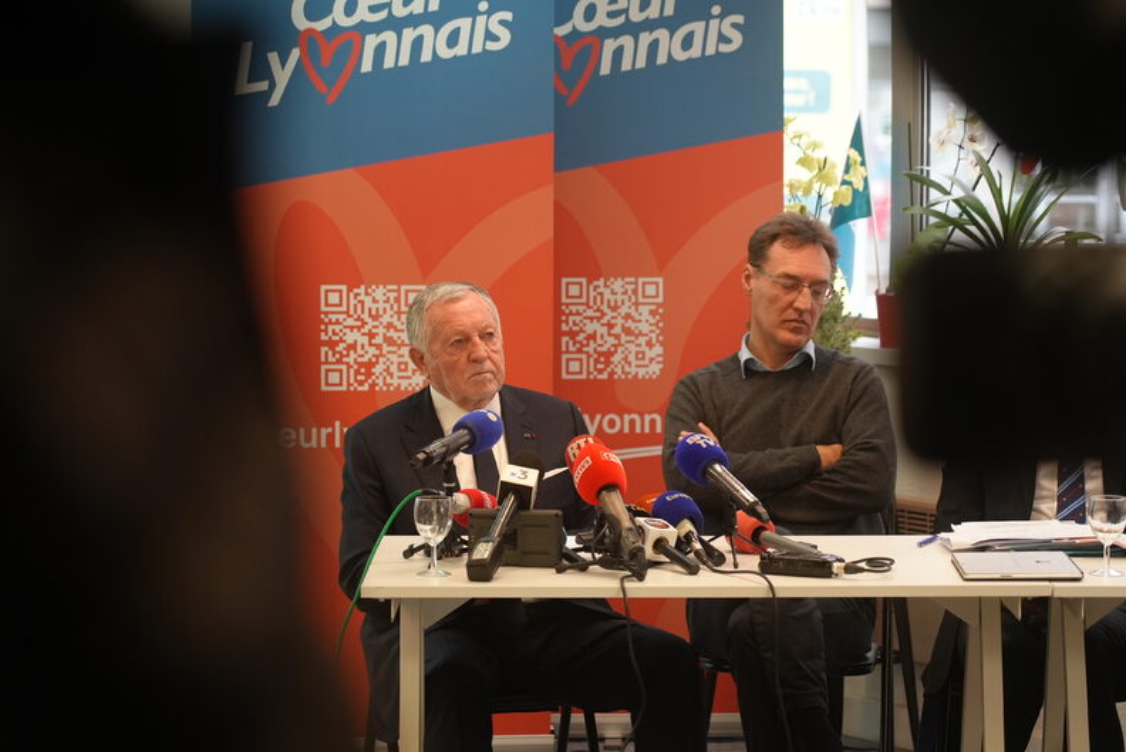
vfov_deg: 13.1
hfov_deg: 19.4
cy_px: 376
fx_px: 3286
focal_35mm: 105
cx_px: 563
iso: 3200
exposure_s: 1/160
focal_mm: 105
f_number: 4
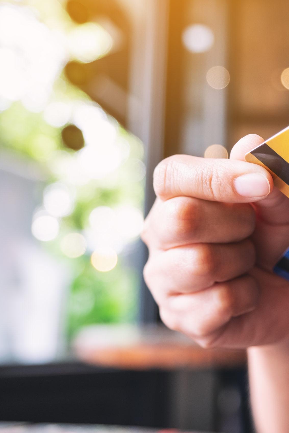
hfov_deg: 22.7
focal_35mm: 56
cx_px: 323
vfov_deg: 35.6
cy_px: 218
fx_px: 674
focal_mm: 24.9
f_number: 2.8
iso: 320
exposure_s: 1/40
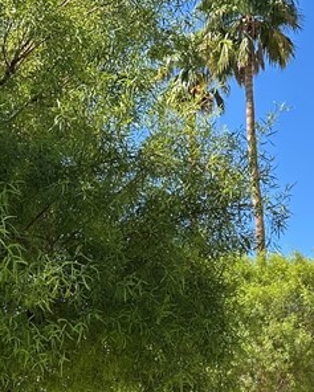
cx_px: -56
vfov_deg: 21.7
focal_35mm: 81
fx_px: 940
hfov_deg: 18.1
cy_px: 479
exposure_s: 1/1272
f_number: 1.78
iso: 80
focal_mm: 6.86
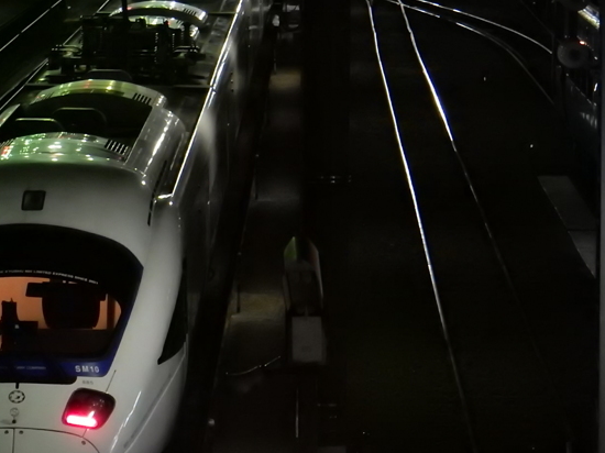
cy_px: 234
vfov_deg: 5.7
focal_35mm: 259
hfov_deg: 7.6
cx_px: 144
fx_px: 4525
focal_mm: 24.7
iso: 1600
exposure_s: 1/9
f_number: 6
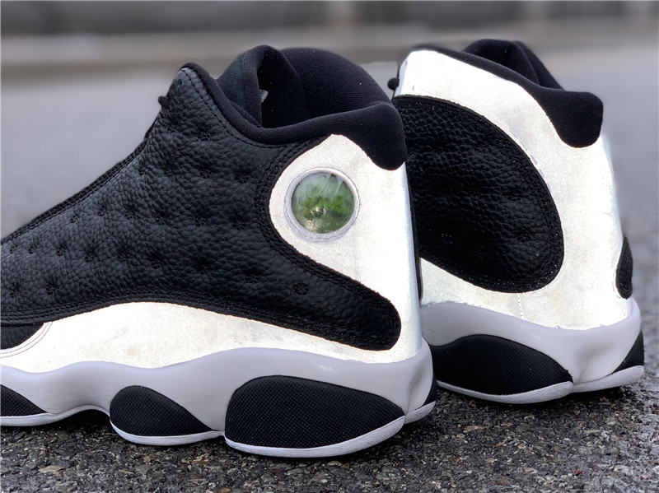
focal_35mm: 52
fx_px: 989
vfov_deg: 28.0
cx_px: 330
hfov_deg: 36.8
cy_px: 246
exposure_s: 1/122
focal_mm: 6
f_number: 2.4
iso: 25
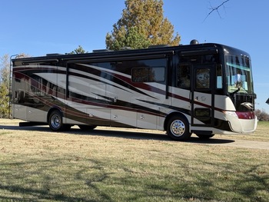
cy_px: 101
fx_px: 373
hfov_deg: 39.6
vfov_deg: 30.3
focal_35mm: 48
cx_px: 134
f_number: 1.78
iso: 64
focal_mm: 6.76
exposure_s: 1/2415
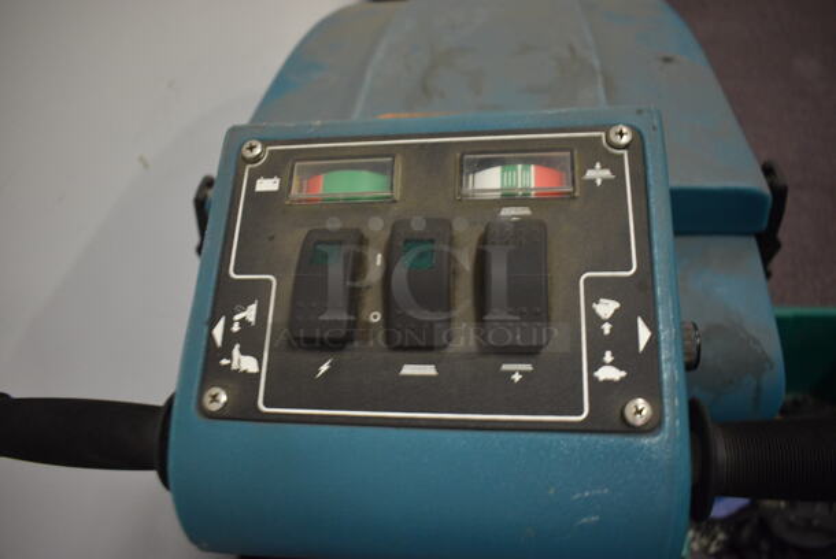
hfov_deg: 67.3
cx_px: 418
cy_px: 280
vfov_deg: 48.0
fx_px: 628
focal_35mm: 27
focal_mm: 18
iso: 1400
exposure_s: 1/60
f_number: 4
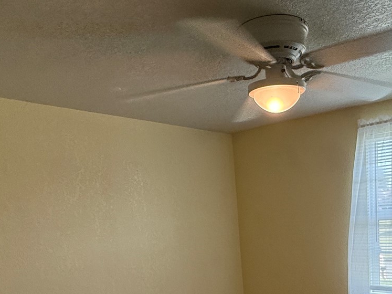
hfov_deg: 50.1
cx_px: 271
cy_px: 286
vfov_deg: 36.2
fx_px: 408
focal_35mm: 36
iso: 125
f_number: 2.2
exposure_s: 1/120
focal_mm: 2.22
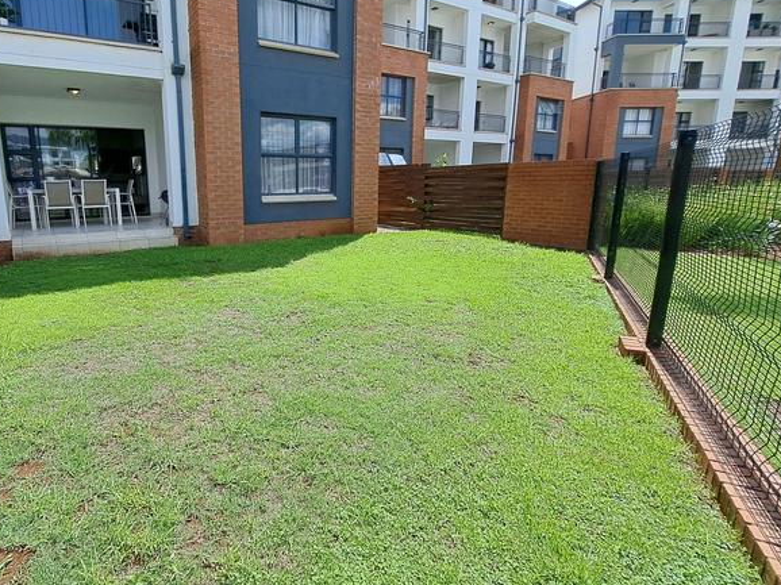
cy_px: 277
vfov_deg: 71.5
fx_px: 406
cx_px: 282
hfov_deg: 85.7
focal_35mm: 18
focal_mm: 1.74
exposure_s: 1/1314
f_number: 2.2
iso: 50
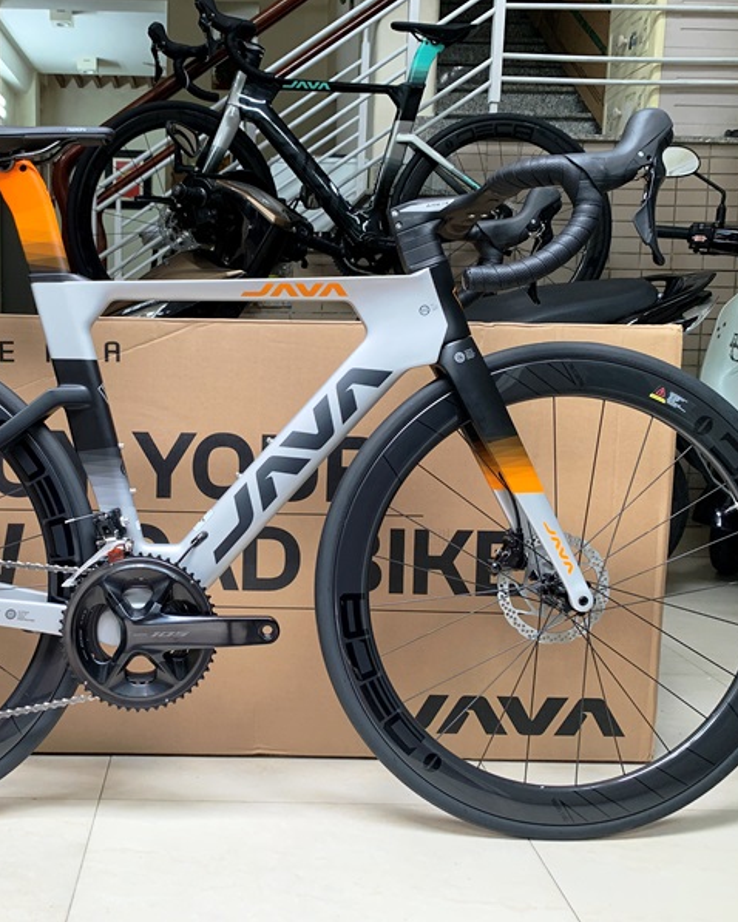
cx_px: 216
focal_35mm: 34
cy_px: 460
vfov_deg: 52.8
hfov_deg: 42.5
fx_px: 928
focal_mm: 4.25
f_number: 1.8
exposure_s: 1/103
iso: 100
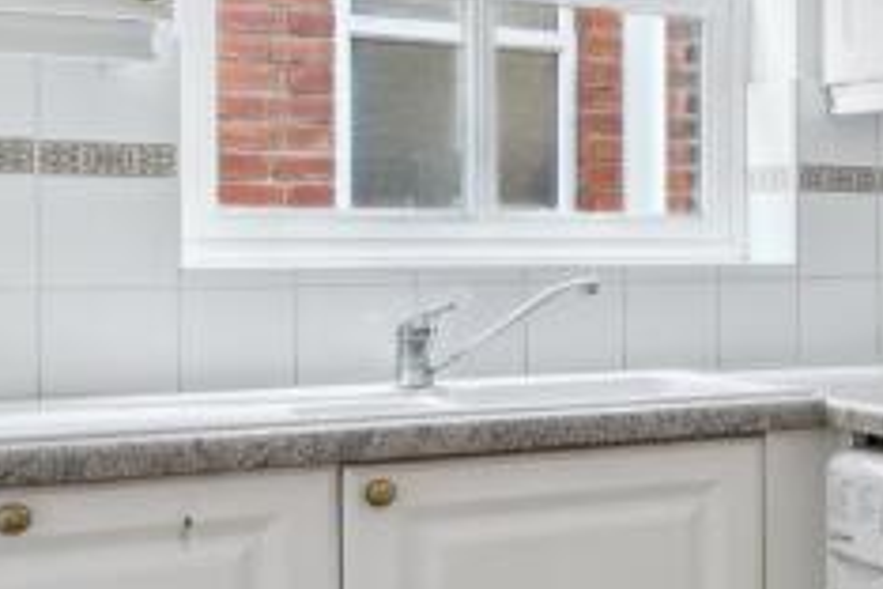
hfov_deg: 21.0
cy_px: 196
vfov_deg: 19.4
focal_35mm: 70
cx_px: 1536
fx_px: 1717
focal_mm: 16
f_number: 6.3
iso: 640
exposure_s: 1/4
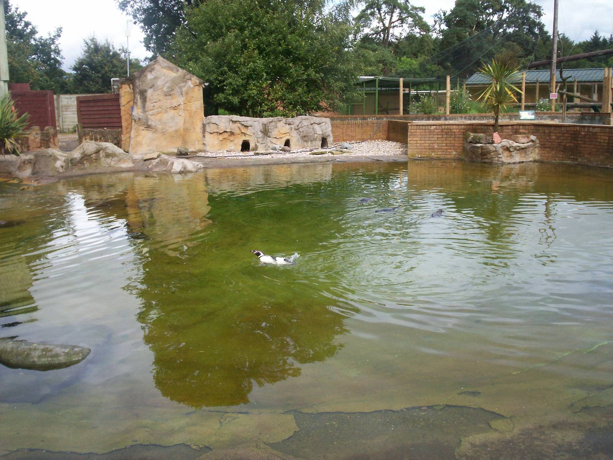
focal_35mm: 36
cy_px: 230
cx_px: 306
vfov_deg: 39.7
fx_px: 638
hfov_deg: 51.4
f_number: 4.5
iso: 100
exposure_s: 1/363
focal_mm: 5.9
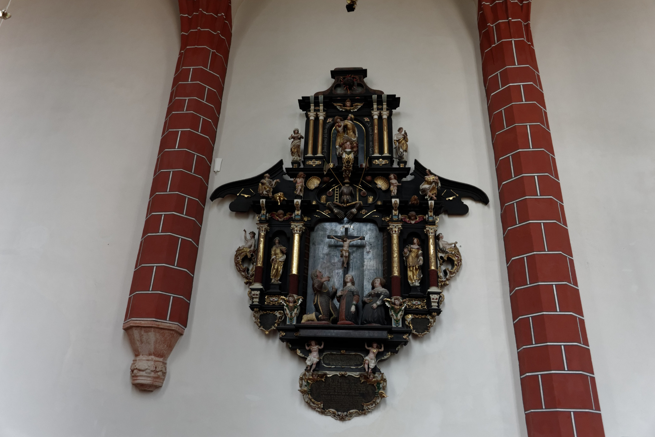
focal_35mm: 27
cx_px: 328
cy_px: 218
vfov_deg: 47.9
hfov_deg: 67.4
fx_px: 491
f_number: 3.5
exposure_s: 1/40
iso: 800
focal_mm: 18
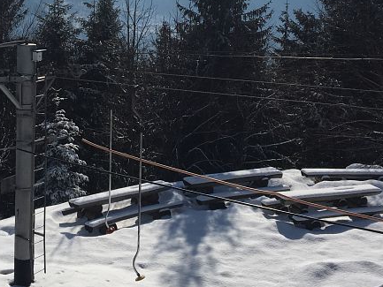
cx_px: 134
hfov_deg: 28.8
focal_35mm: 67
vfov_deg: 21.6
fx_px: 742
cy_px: 52
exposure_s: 1/6410
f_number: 2.2
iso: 25
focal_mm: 4.15
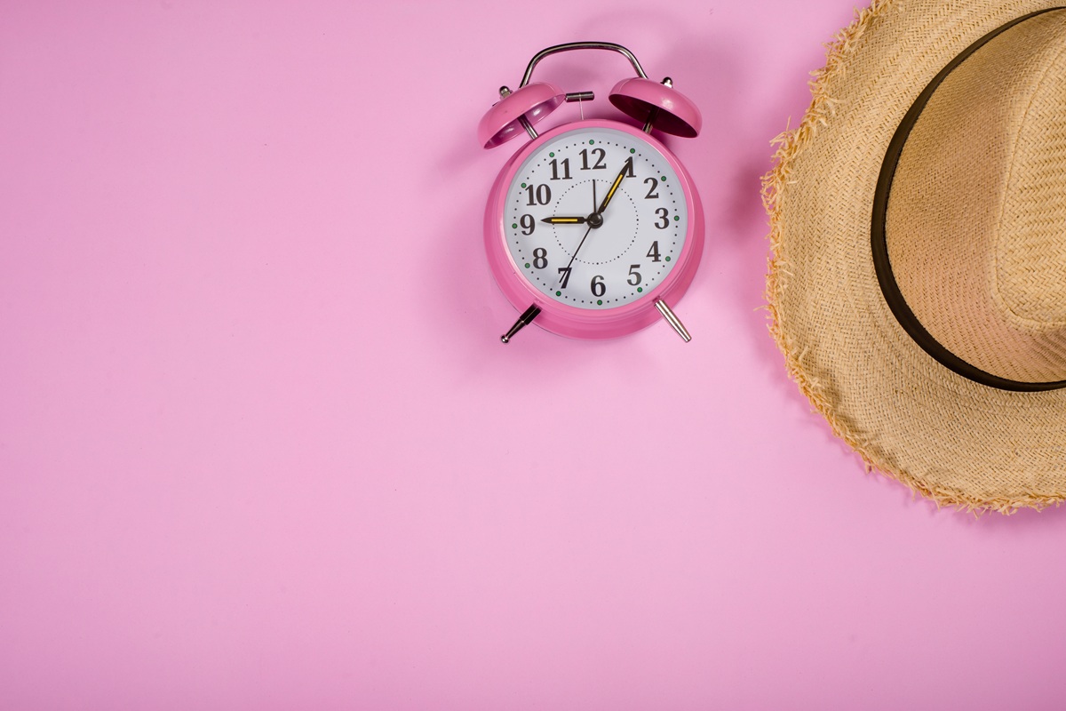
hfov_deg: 39.6
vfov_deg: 27.0
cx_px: 533
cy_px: 356
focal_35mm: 50
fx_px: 1480
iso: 100
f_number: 11
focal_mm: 50
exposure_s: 1/200
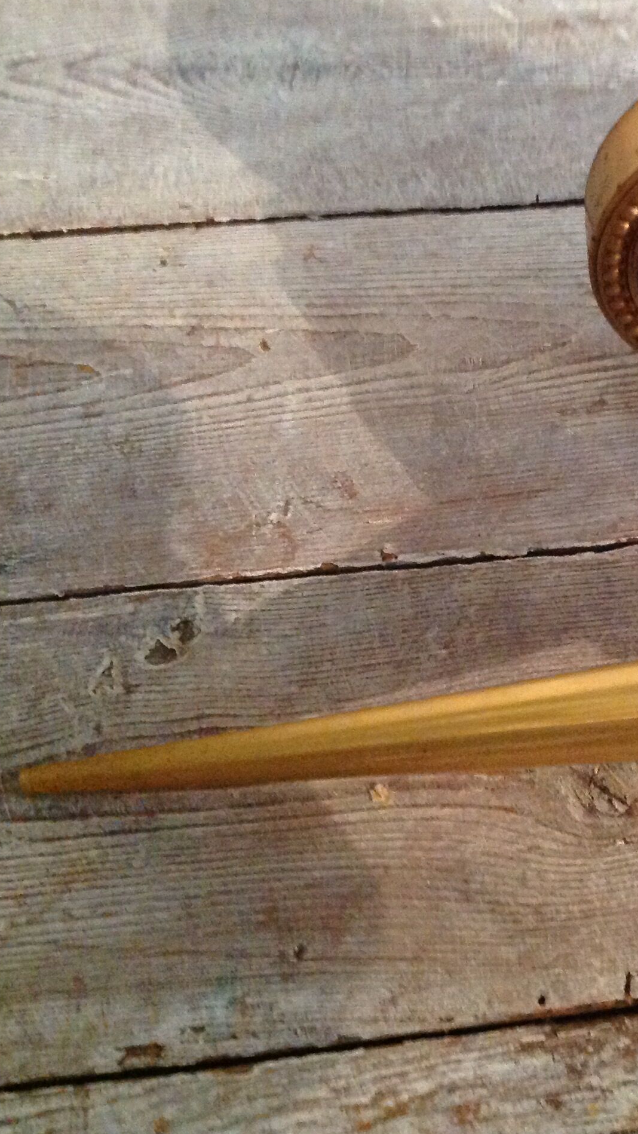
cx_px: 698
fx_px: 1563
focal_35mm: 52
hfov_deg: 21.9
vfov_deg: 39.9
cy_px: 563
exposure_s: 1/15
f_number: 2.4
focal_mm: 4.28
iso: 500
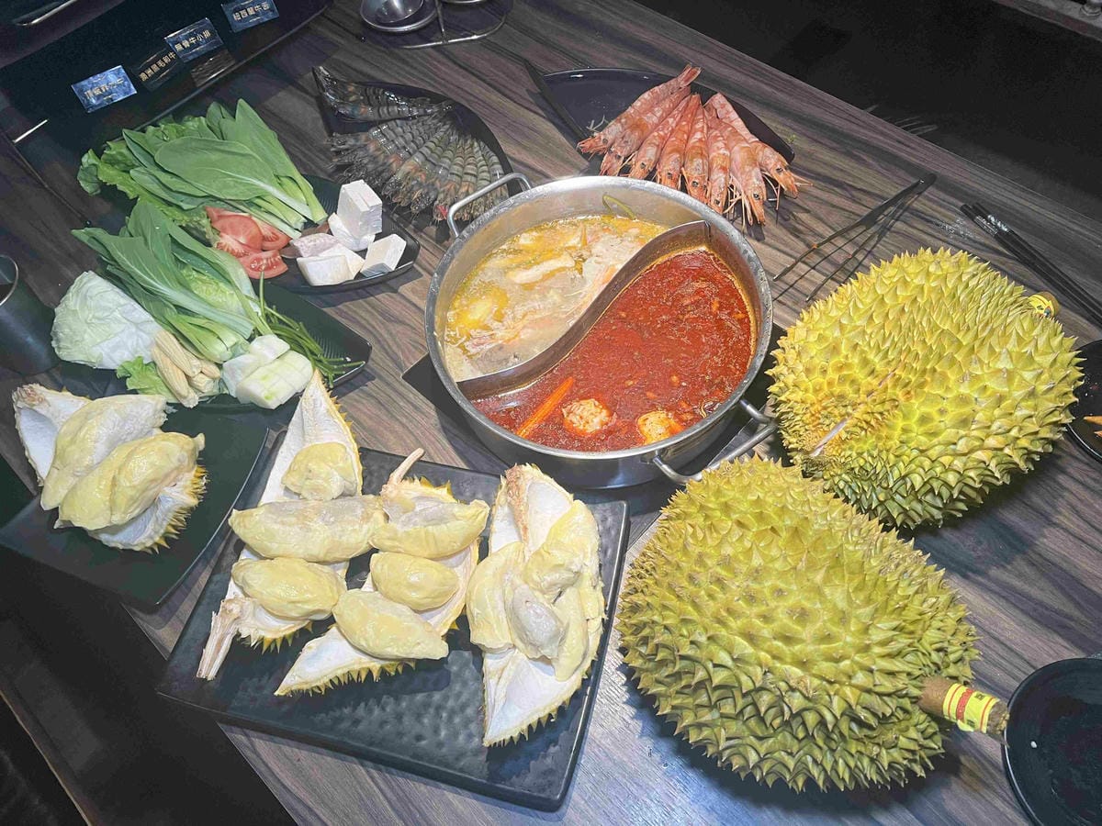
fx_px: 828
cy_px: 413
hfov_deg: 67.3
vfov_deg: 53.1
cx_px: 551
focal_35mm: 26
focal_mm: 5.7
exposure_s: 1/60
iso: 125
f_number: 1.5
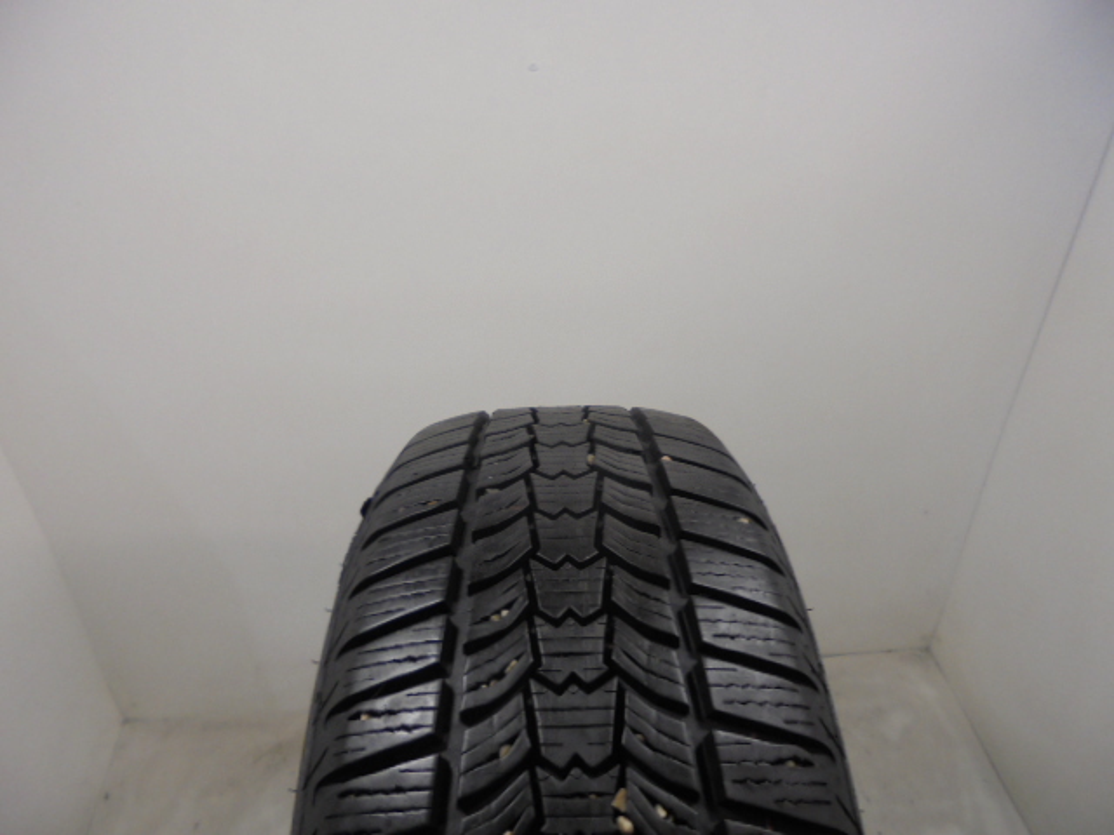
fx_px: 837
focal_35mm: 26
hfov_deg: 67.3
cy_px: 418
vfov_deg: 53.1
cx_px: 557
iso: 100
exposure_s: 1/30
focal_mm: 4.6
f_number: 3.5
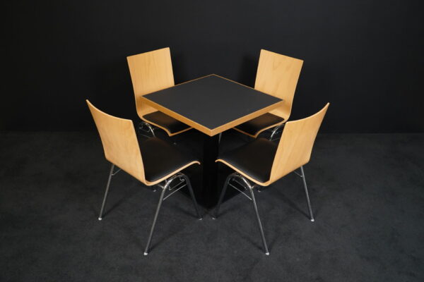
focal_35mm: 35
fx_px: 412
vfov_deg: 37.9
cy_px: 141
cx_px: 212
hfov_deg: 54.4
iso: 5000
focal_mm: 35
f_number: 7.1
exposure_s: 1/160
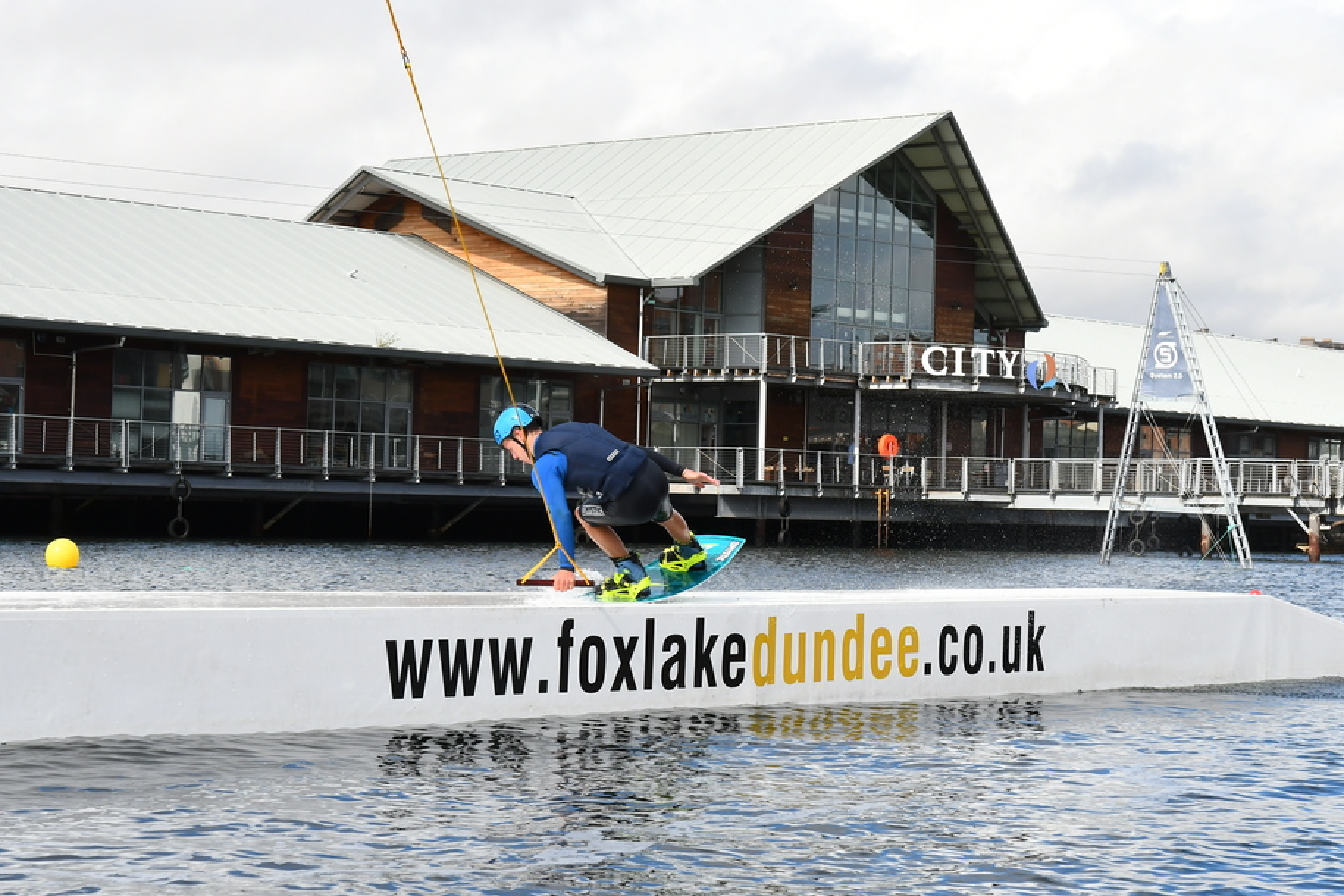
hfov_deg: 26.8
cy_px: 400
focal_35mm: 76
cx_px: 643
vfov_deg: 18.0
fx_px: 2821
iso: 640
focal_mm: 45
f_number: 9
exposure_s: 1/800
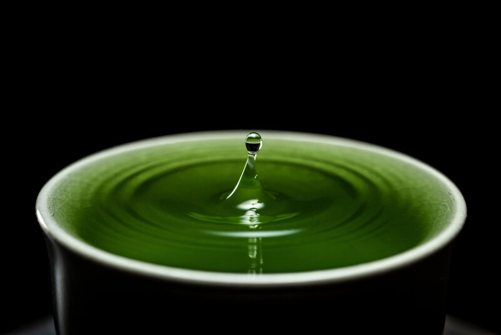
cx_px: 250
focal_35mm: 105
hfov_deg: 19.4
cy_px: 168
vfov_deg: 13.1
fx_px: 1462
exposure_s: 1/125
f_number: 8
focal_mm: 105
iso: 100
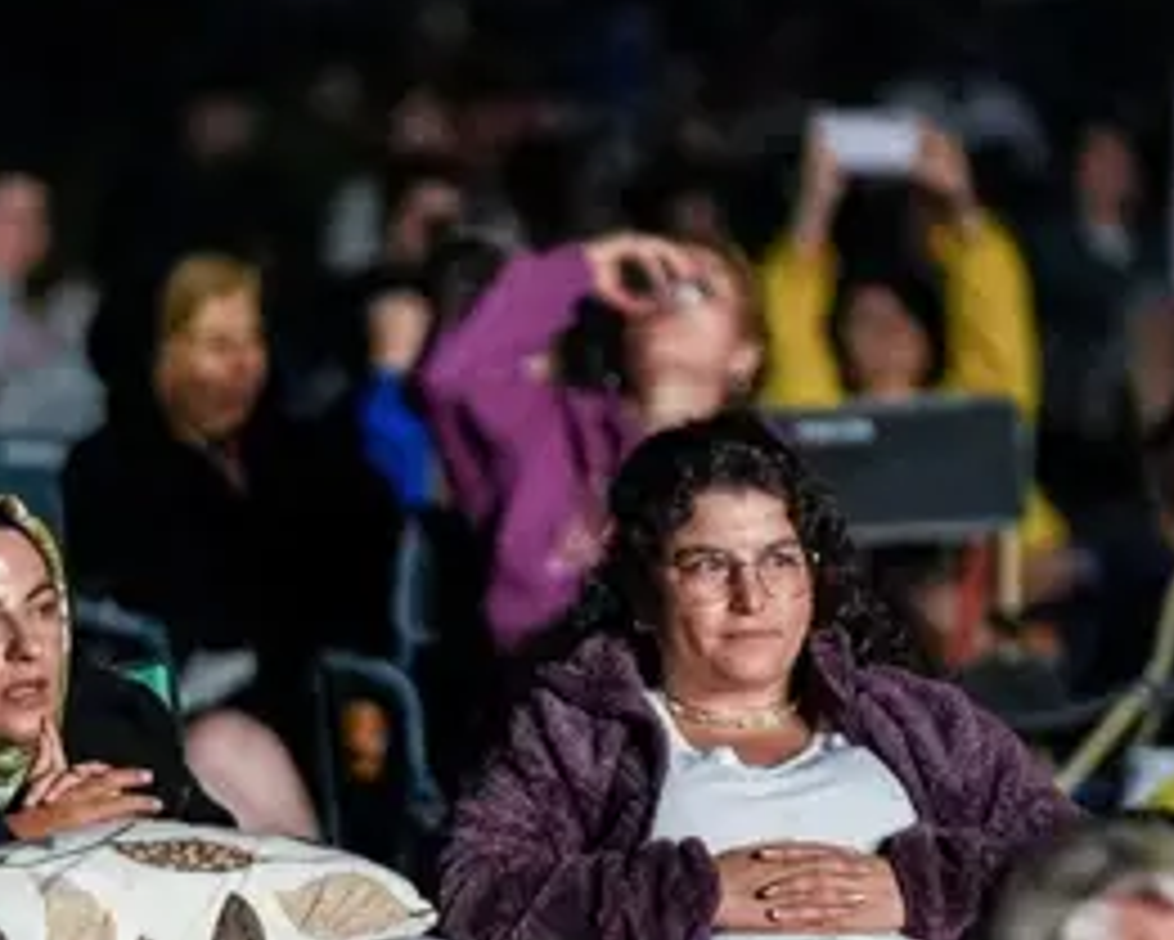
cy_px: 859
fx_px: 21968
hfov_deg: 3.1
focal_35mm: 632
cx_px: 117
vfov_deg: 2.5
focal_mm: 200
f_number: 2.8
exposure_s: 1/25
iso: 2500
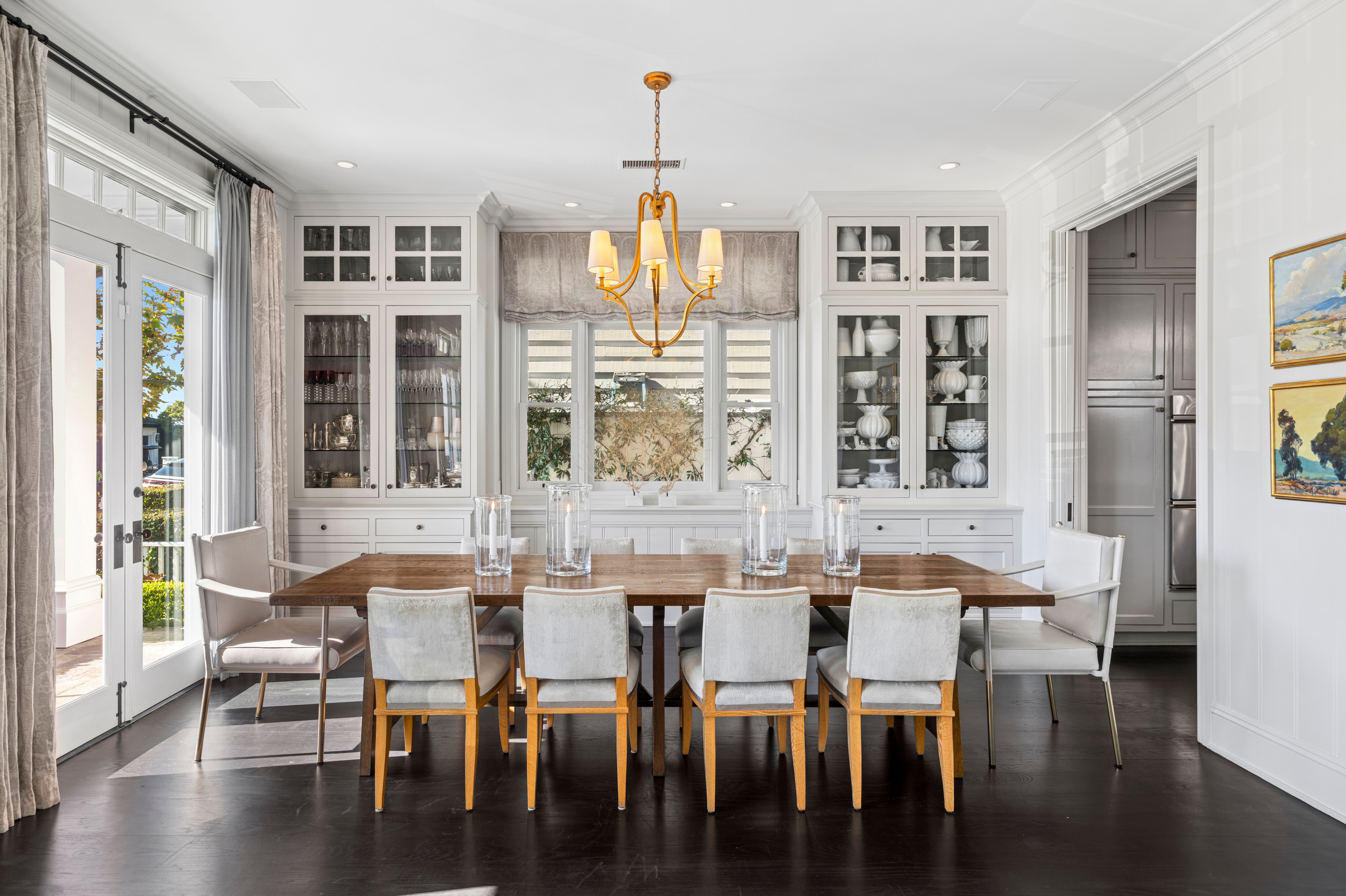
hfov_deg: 84.0
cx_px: 673
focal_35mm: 20
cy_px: 448
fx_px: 747
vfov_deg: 61.9
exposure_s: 1/40
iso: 200
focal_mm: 20
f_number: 8
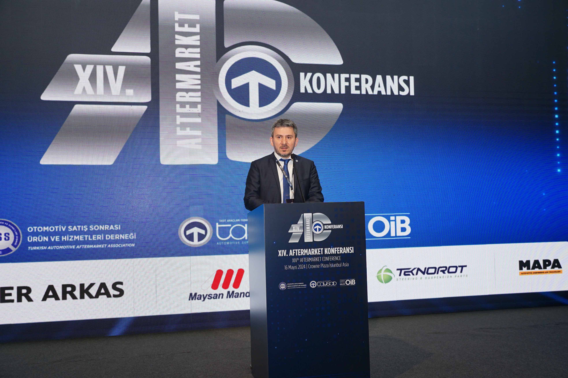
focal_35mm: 39
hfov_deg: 49.6
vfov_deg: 34.2
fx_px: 615
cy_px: 189
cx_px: 284
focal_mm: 26
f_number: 4
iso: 160
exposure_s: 1/60
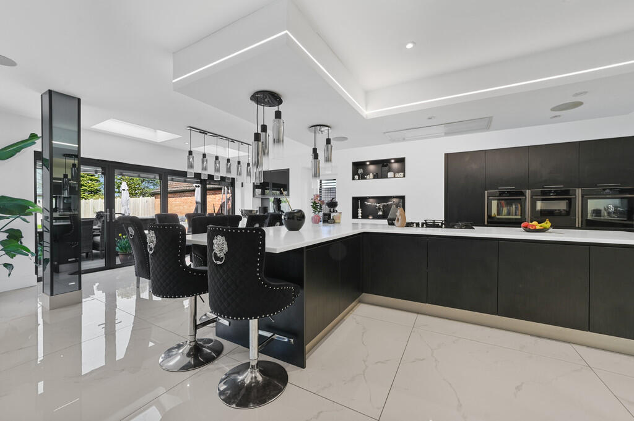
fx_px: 246
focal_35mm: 14
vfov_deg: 81.1
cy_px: 210
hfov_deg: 104.3
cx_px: 317
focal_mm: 14
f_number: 8
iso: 400
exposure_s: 1/4
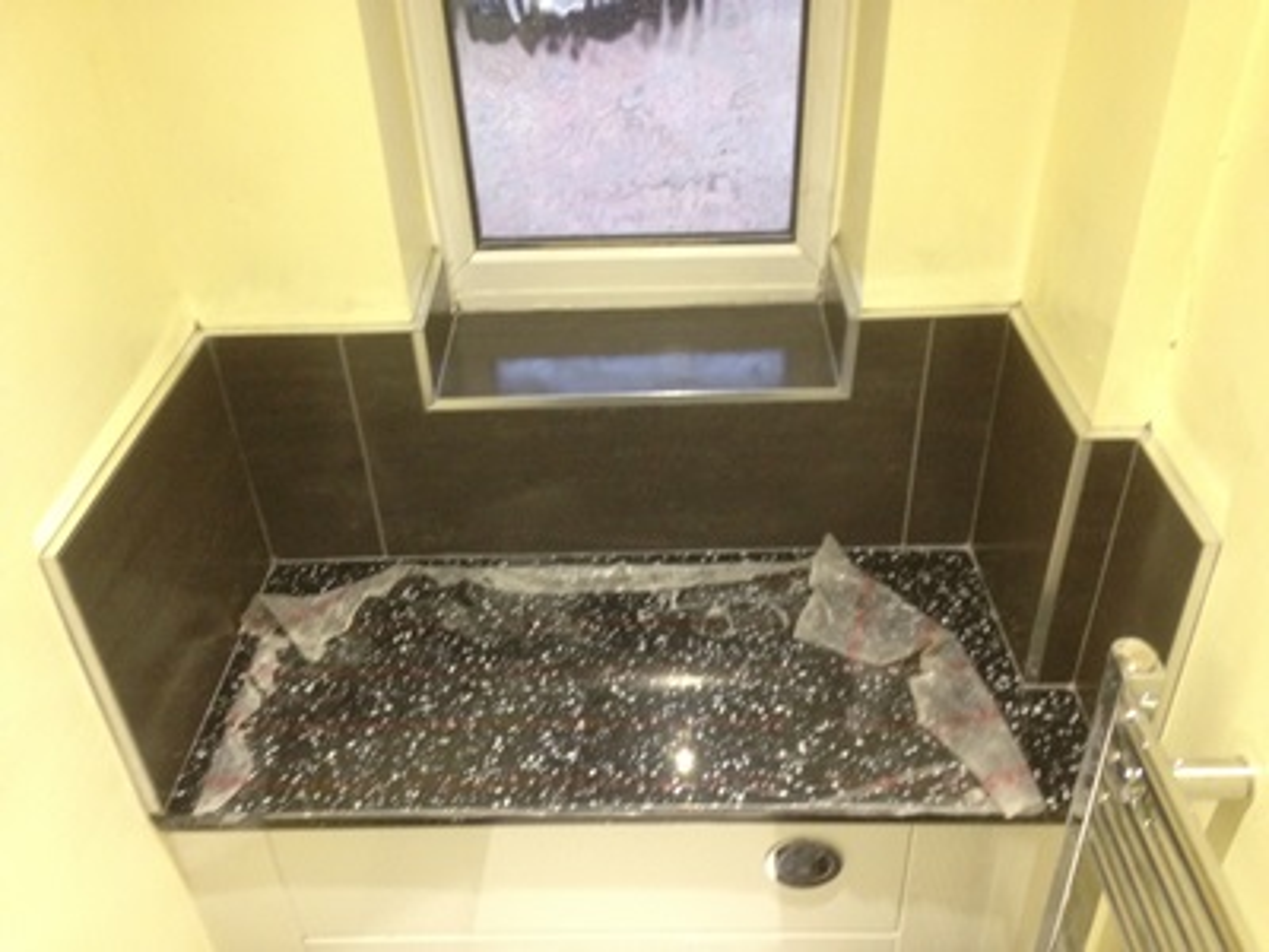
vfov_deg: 42.9
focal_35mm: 33
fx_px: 1210
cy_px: 476
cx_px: 634
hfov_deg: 55.4
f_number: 2.4
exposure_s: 1/20
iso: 320
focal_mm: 4.12
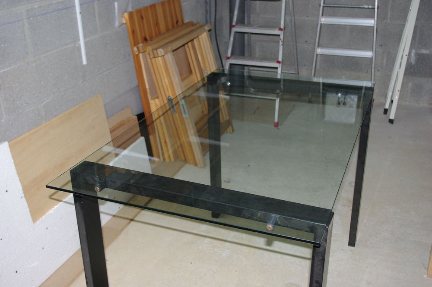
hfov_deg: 49.6
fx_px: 468
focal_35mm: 39
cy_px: 144
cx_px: 216
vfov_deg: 34.2
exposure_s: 1/50
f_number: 5
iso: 800
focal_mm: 26.25
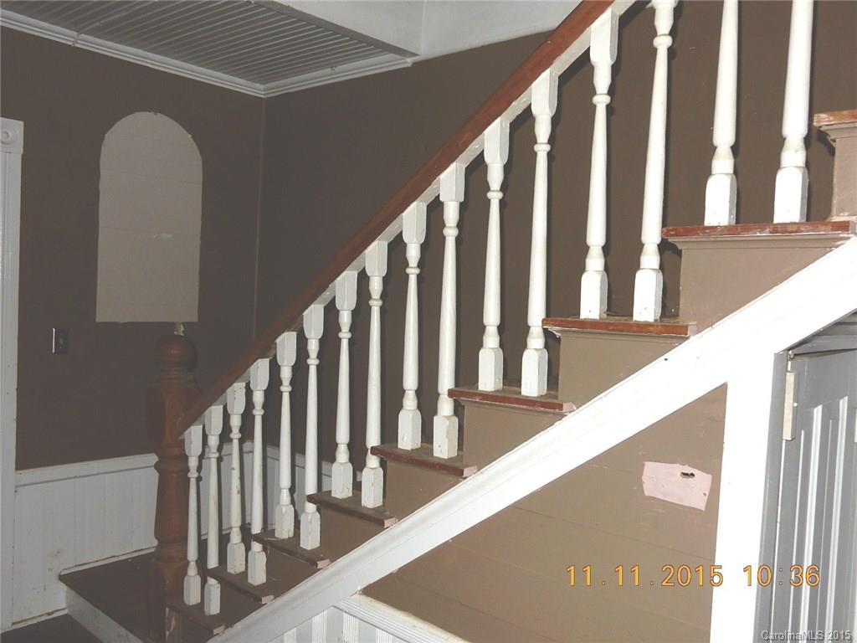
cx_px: 428
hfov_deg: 60.0
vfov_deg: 46.8
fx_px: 743
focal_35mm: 30
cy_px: 322
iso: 125
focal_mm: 5.4
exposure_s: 1/80
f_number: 4.2
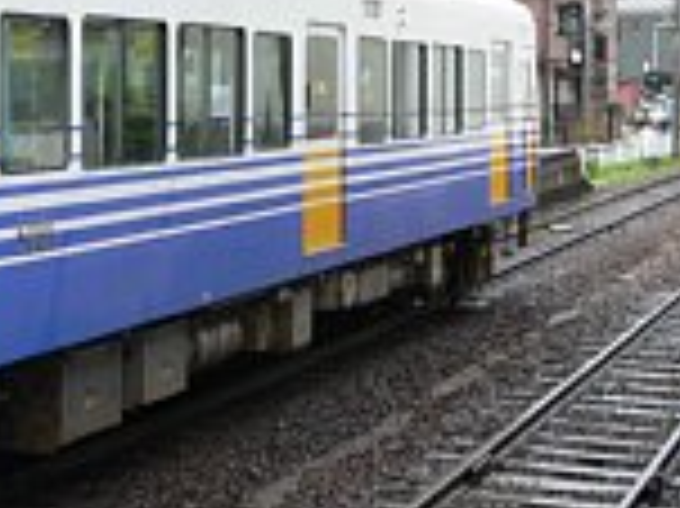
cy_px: 67
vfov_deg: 15.7
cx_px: -167
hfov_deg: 19.7
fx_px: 1825
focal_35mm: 93
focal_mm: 7.4
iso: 80
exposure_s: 1/60
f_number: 4
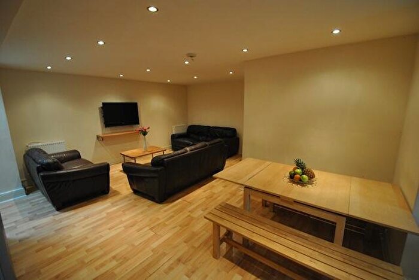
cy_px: 140
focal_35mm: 15
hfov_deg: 100.3
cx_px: 210
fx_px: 175
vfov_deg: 77.4
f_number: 3.5
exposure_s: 1/30
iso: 400
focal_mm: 10
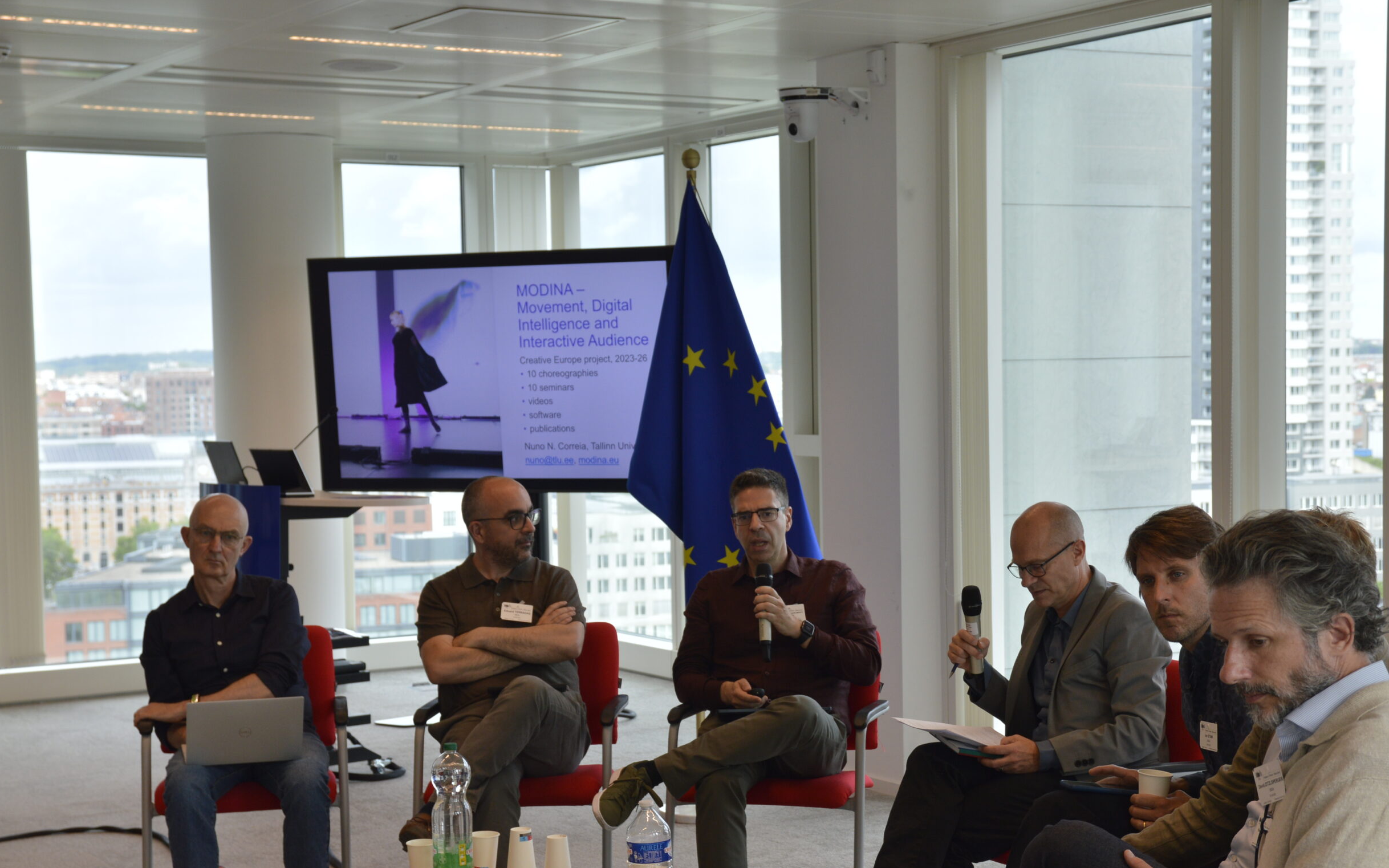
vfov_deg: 21.3
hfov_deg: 33.5
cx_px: 708
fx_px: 2309
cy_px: 480
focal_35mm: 61
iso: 220
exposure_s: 1/125
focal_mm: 38
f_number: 5.6
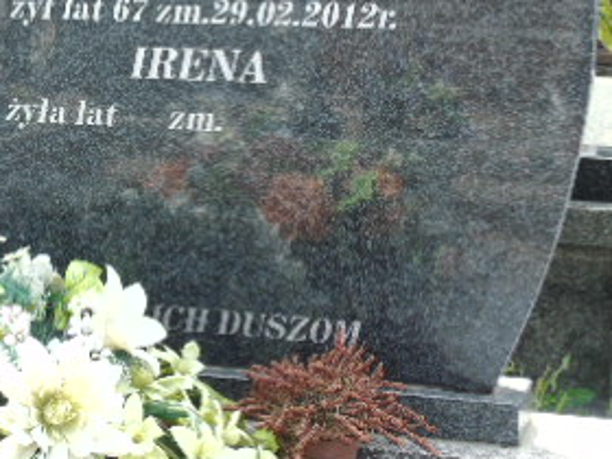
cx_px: 92
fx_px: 1856
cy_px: 153
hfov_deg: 18.5
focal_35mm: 105
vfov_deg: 14.1
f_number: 4.1
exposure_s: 1/250
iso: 80
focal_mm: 8.2
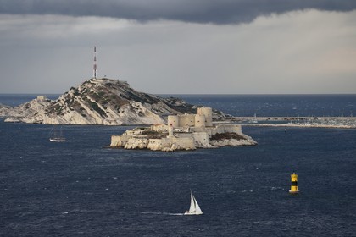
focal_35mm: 200
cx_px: 178
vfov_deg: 6.9
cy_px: 118
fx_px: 1978
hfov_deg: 10.3
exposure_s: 1/200
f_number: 4.5
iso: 400
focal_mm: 200
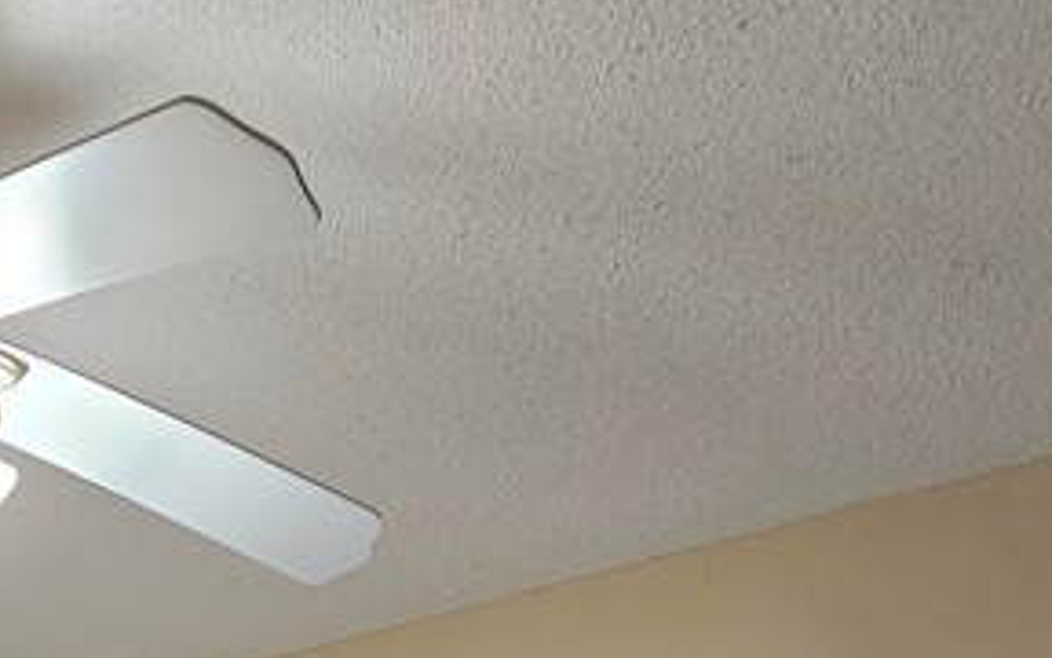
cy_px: 1345
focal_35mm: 49
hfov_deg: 37.6
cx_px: 55
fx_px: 1405
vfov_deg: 17.7
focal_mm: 2.2
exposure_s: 1/60.2
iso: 160
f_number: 2.2
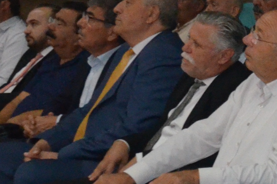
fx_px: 1287
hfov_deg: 10.3
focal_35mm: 168
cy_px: 122
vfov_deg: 8.1
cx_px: 706
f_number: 3.8
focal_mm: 21
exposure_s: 1/60
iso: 3200
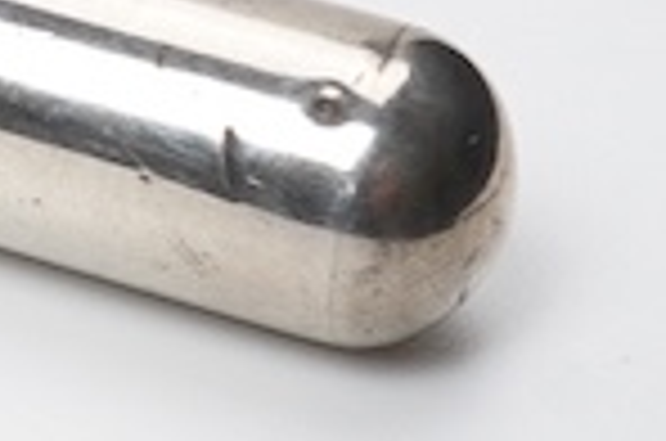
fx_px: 6332
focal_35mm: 343
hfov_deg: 5.6
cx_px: -1447
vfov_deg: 4.0
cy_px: -202
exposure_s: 1/100
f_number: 18
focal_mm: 30
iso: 400
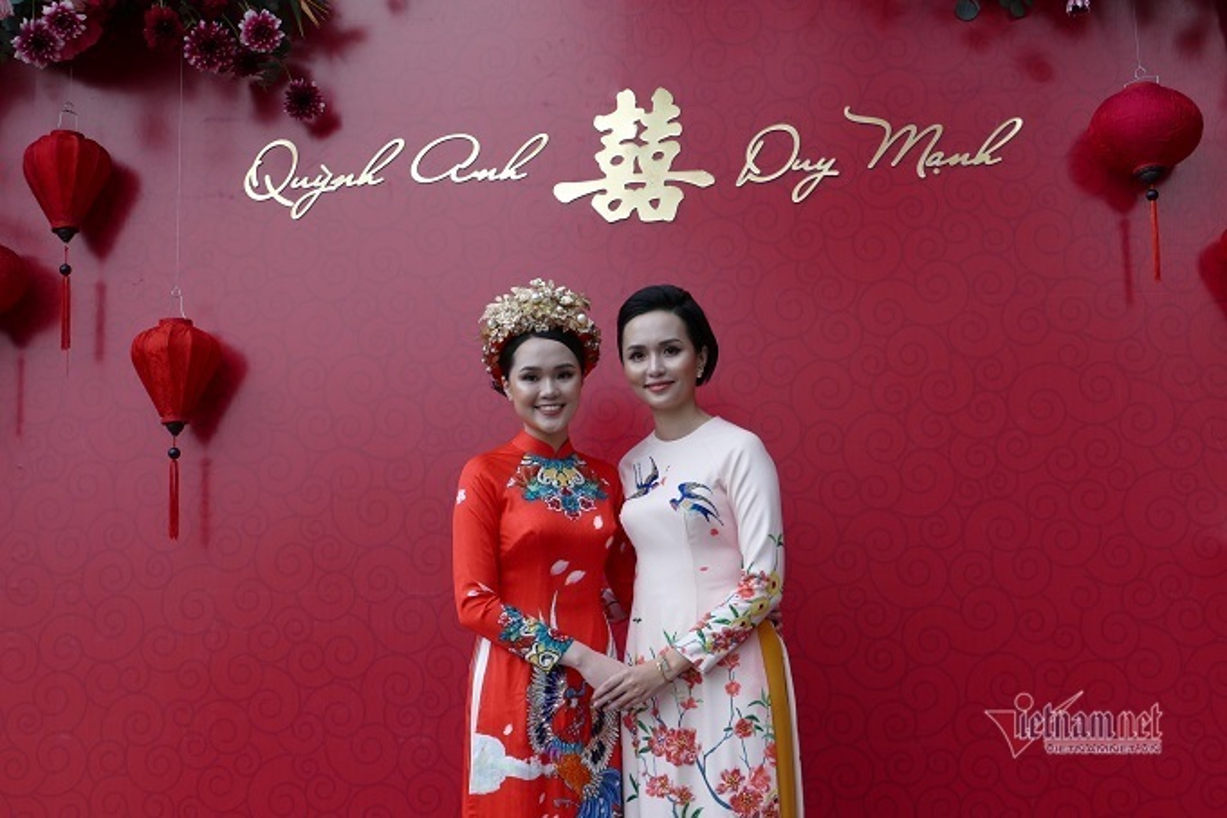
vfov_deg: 28.6
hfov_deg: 41.9
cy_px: 409
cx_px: 614
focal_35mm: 47
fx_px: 1601
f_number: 3.3
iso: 250
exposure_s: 1/80
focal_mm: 17.27
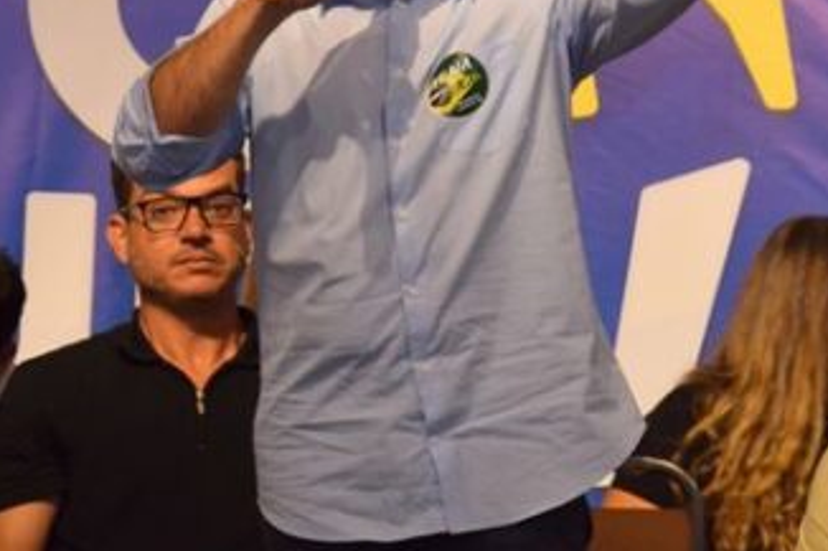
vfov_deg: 5.4
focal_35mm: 256
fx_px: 5888
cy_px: 147
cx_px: 569
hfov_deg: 8.0
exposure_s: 1/60
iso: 1000
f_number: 5.3
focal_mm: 75
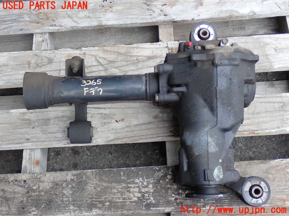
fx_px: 451
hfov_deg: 35.5
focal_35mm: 54
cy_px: 108
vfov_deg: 27.0
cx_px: 144
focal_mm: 9.65
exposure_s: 1/100
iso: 200
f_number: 3.3
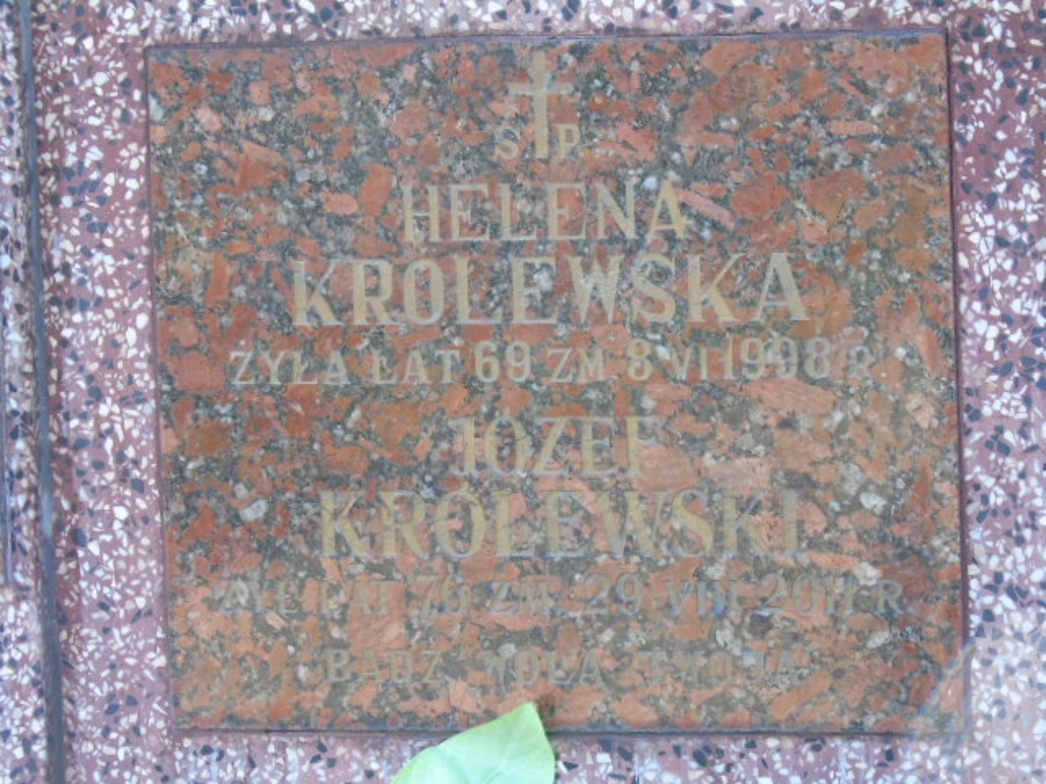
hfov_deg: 10.6
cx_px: 523
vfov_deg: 8.0
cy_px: 392
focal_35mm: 186
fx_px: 5620
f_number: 5
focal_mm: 33
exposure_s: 1/125
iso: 400
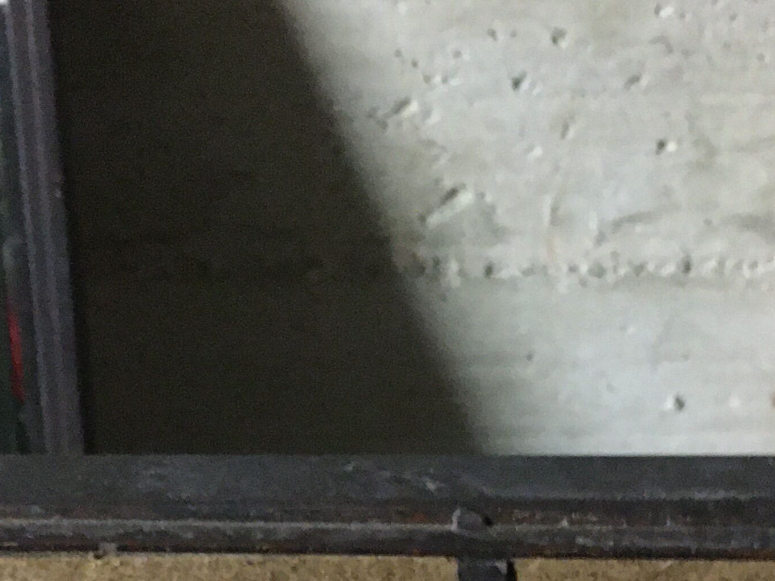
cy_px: 713
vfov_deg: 16.4
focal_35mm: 86
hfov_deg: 22.8
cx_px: 396
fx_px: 1925
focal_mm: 4.15
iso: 100
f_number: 2.2
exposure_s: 1/4
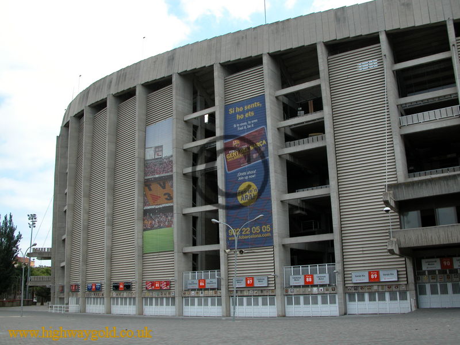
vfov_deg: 40.7
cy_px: 172
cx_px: 230
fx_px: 465
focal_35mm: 35
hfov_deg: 52.6
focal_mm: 8.9
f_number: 5.6
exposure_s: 1/221
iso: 100
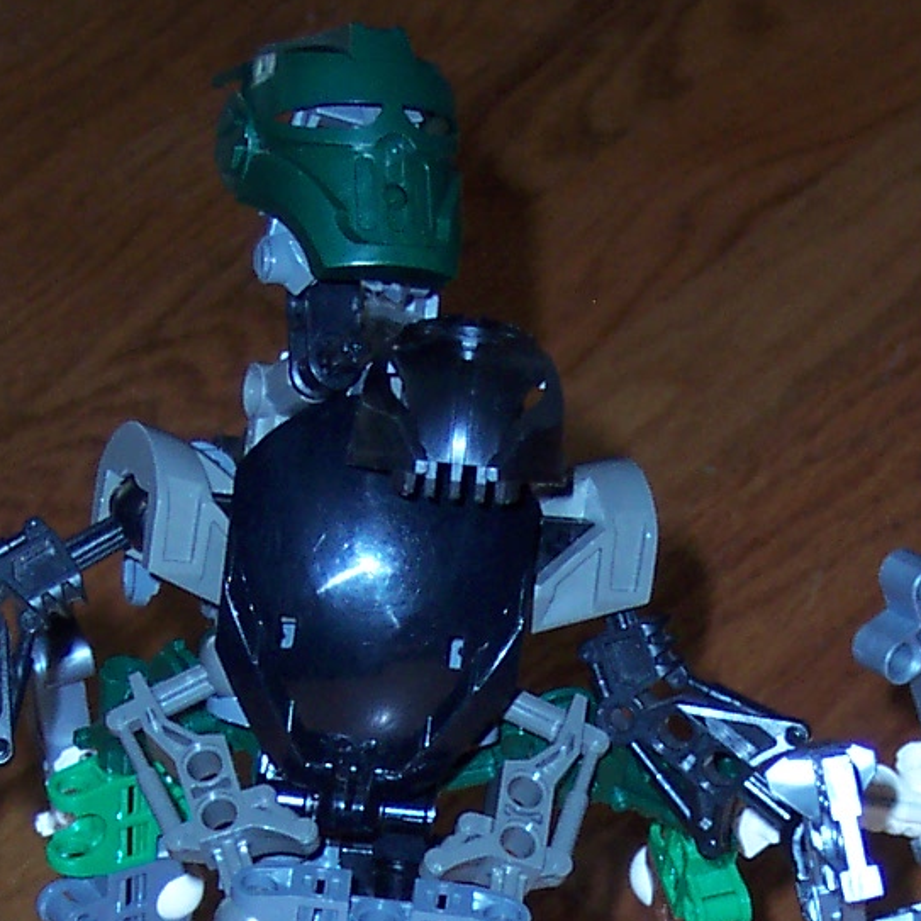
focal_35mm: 264
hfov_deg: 6.6
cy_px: 979
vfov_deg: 6.6
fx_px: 7947
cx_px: 582
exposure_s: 1/90
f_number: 4
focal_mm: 15.2
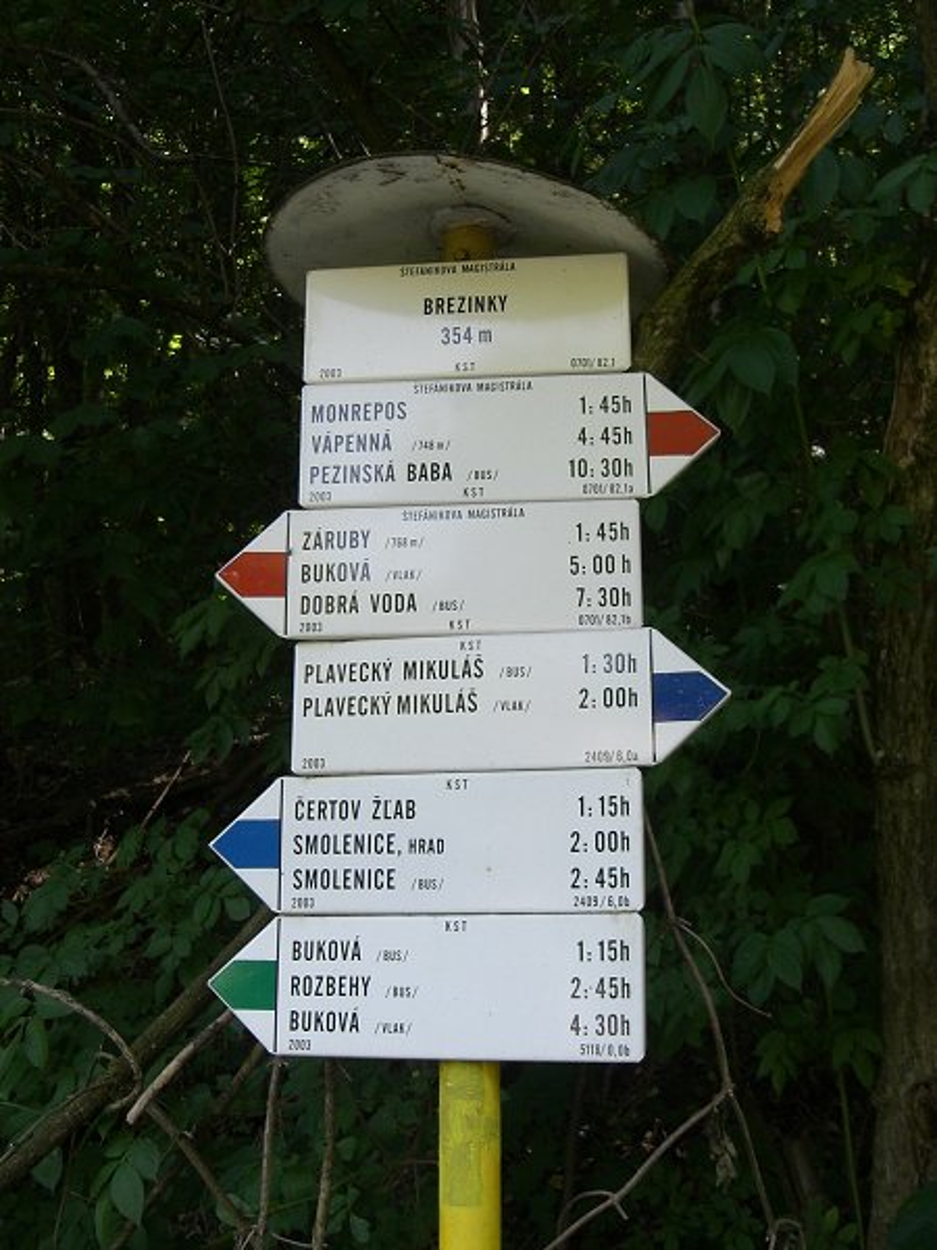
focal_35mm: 38
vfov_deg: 49.0
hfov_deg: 37.7
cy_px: 625
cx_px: 468
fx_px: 1371
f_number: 3.1
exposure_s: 1/100
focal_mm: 6.3
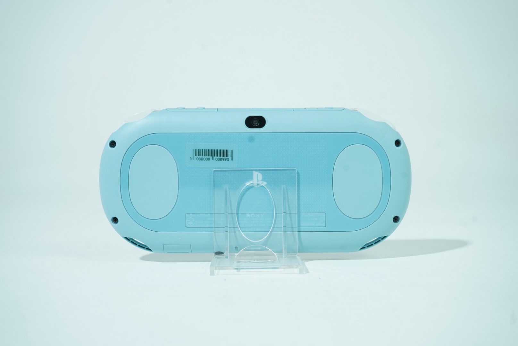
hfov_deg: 45.4
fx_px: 619
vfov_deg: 31.2
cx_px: 259
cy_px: 173
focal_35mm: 43
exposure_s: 1/50
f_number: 7.1
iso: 250
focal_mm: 43
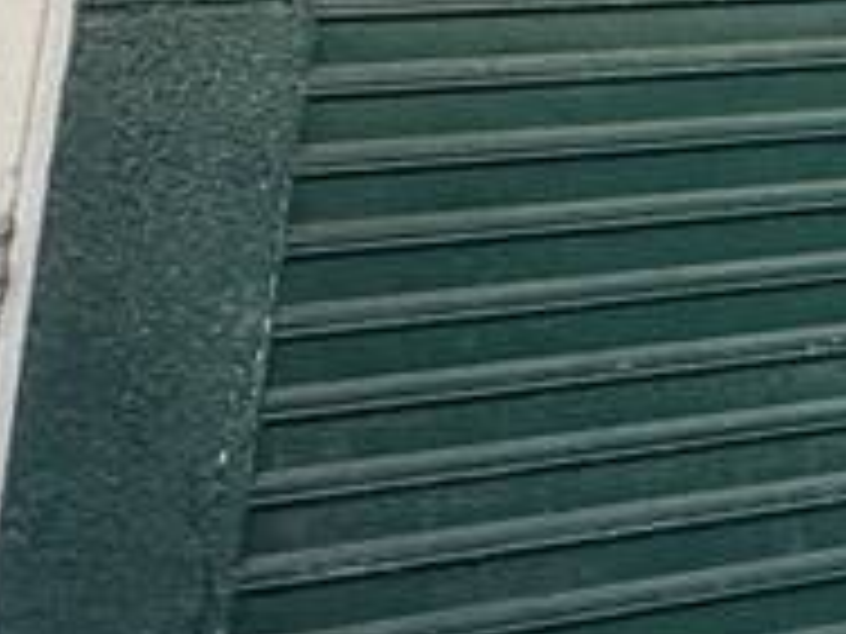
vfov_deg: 11.6
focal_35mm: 107
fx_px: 2615
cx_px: 2020
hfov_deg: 13.5
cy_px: -836
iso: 40
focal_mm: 2.22
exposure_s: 1/309
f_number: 2.2
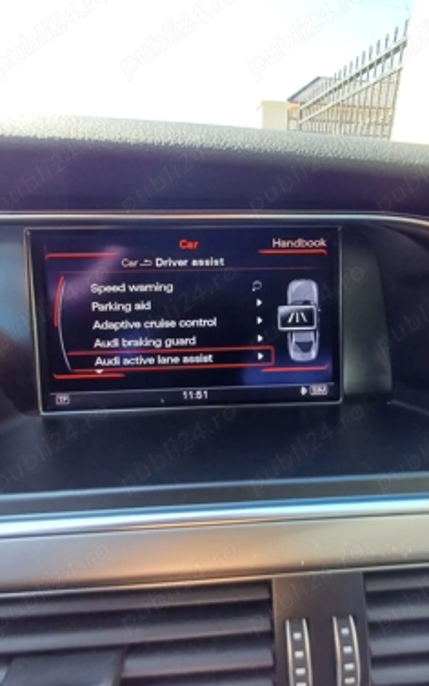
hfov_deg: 64.8
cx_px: 242
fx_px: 336
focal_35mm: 18
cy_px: 338
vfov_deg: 91.1
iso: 80
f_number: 2.2
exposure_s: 1/100
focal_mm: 1.64
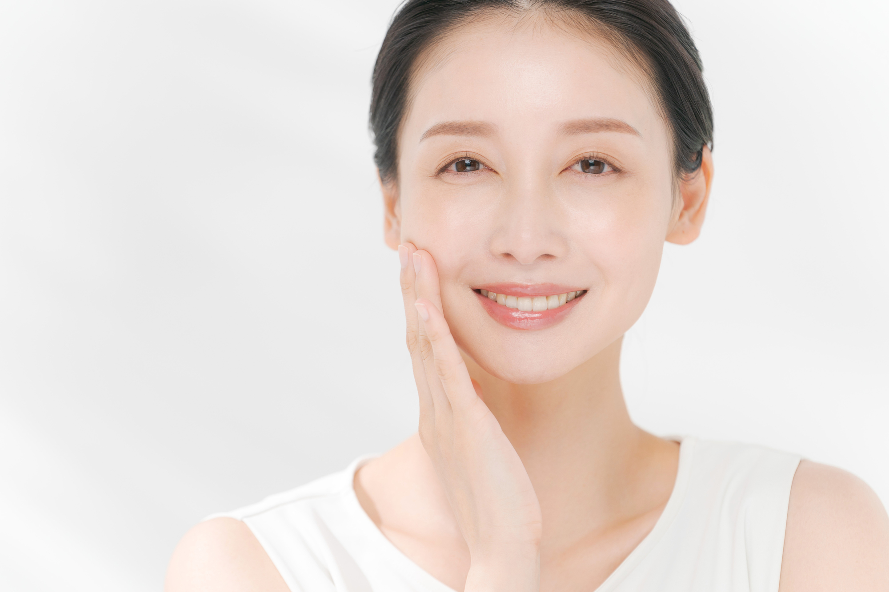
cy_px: 296
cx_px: 444
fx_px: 4271
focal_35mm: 173
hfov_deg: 11.9
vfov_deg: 7.9
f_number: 3.5
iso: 250
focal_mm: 173
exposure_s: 1/250
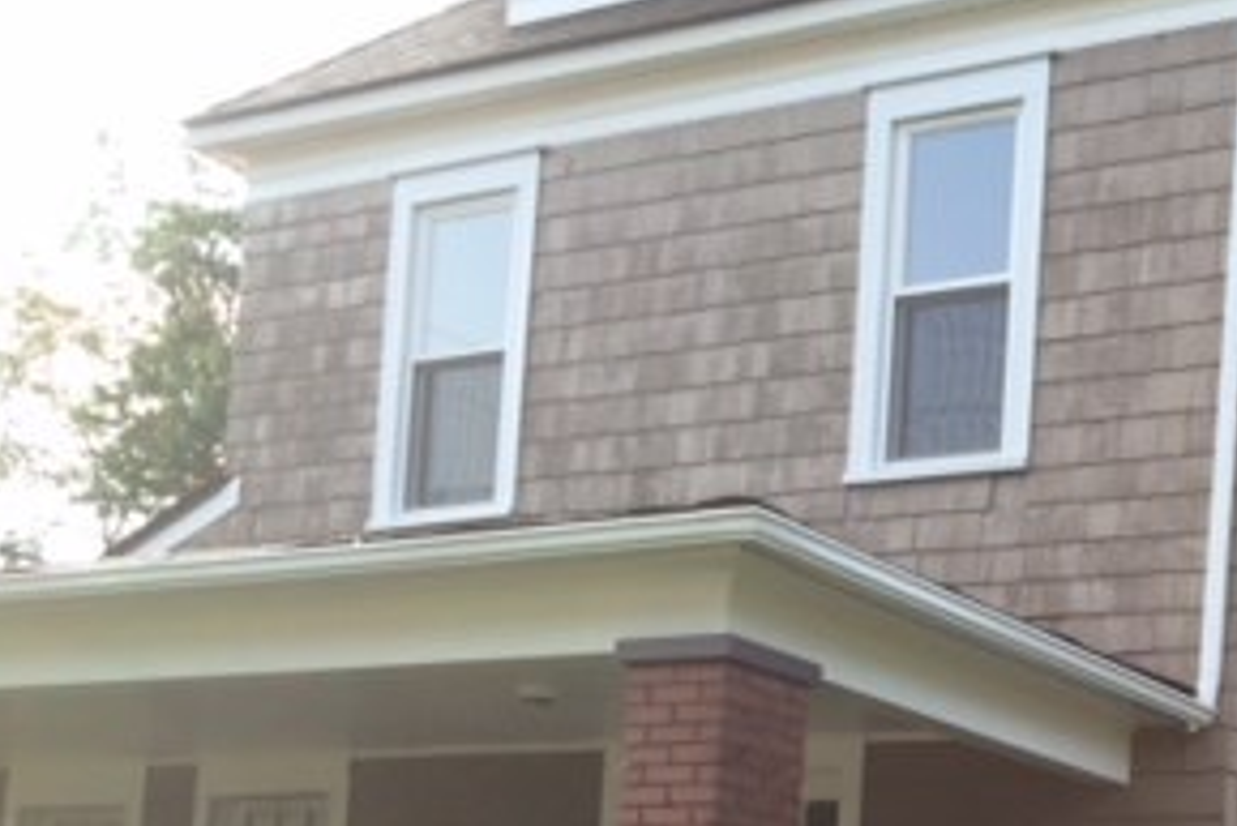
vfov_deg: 18.6
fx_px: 2372
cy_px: 1006
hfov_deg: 26.9
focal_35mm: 69
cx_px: 1357
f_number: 2.2
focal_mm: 4.12
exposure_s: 1/410
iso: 32
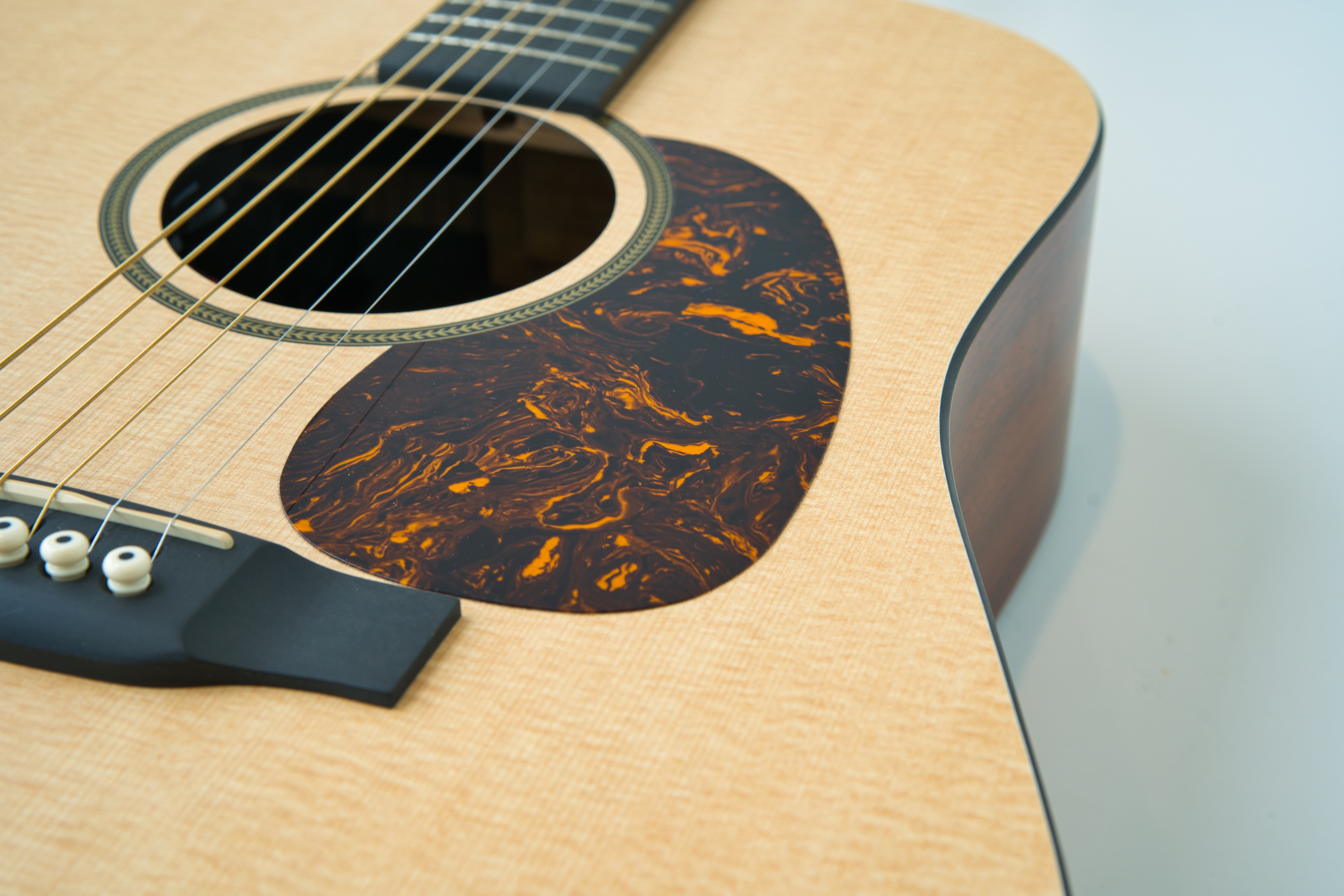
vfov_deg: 24.6
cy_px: 448
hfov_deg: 36.2
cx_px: 672
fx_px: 2053
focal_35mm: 55
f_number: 8
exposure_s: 1/80
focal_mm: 55
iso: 400
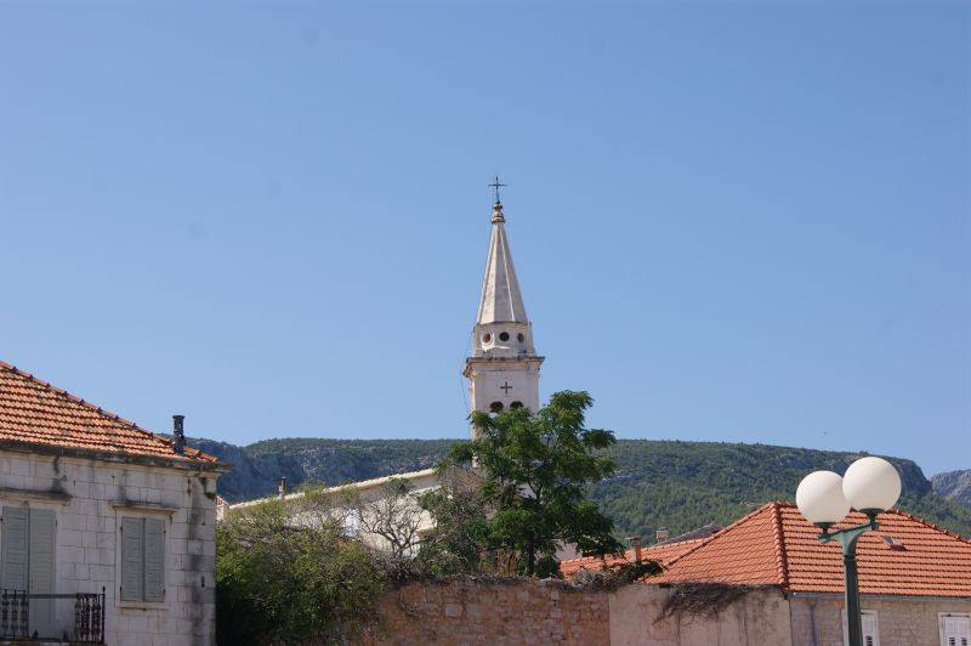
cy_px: 323
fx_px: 1819
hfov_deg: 29.9
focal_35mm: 68
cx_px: 486
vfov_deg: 20.1
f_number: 8
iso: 100
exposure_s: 1/320
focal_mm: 45
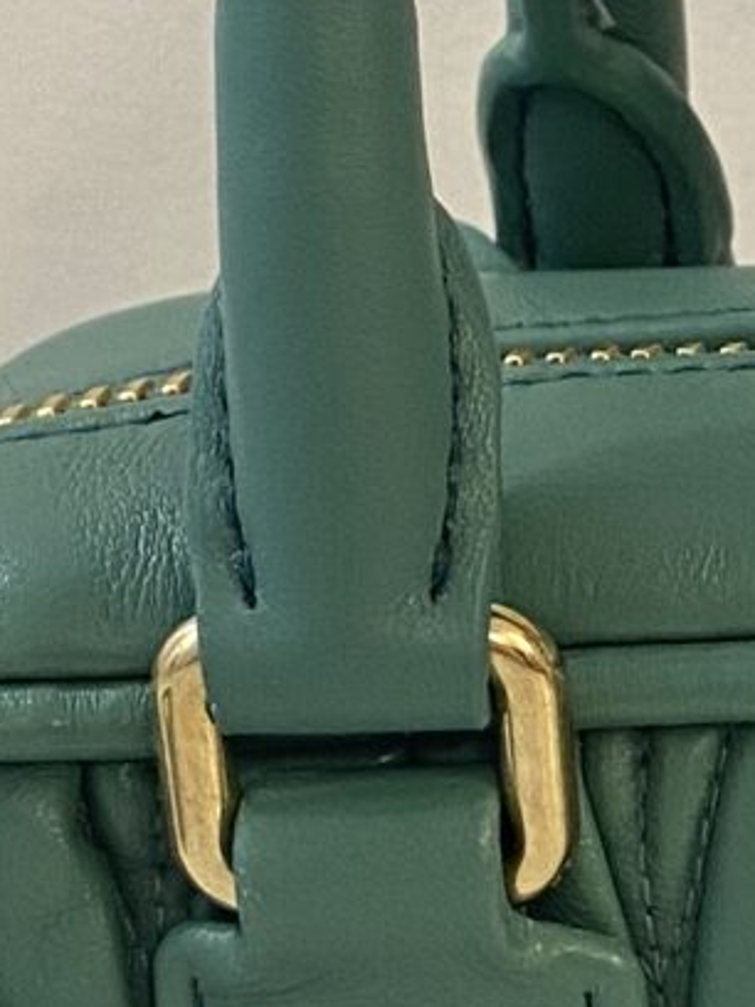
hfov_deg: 9.0
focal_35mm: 163
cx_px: 898
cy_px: 565
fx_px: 4740
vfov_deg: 12.1
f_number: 1.8
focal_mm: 4.25
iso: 80
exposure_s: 1/50
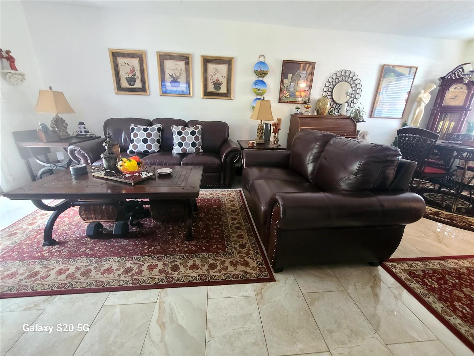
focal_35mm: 13
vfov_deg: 89.9
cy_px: 178
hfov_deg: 106.2
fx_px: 178
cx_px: 237
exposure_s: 1/30
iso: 500
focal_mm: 2.2
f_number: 2.2
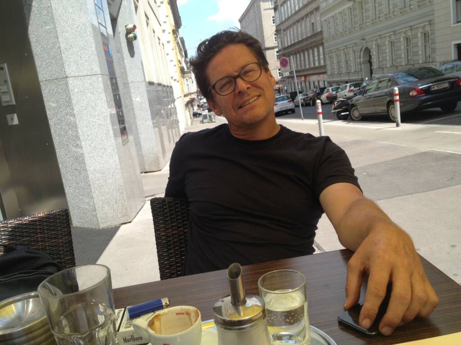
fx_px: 466
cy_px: 172
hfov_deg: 52.6
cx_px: 230
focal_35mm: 35
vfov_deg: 40.7
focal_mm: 4.28
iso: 50
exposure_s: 1/824
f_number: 2.4
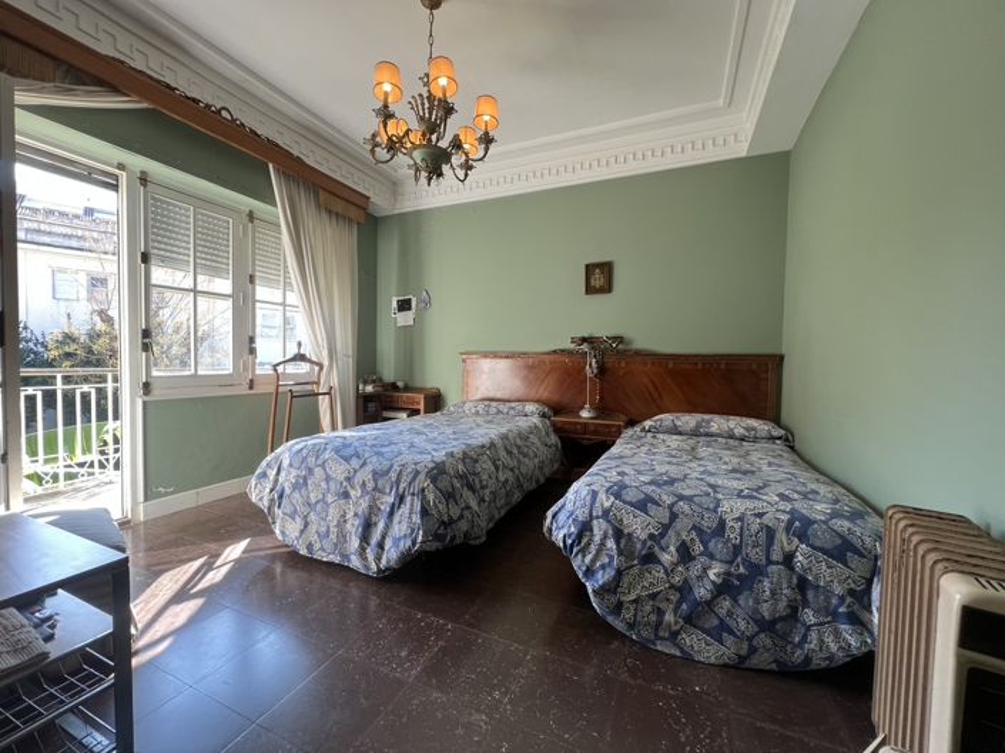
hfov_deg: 106.2
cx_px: 502
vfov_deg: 89.9
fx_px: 377
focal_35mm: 13
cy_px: 376
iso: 64
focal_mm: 1.57
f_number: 1.8
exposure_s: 1/100
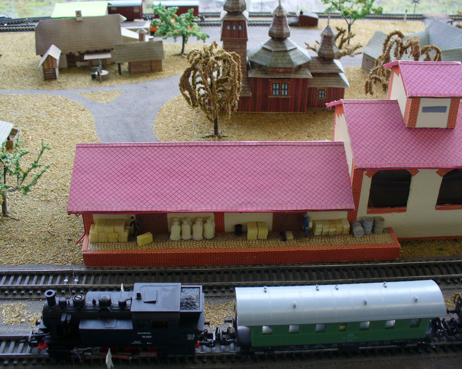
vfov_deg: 38.2
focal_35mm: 39
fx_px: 533
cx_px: 233
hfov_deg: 46.9
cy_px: 185
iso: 100
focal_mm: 6.1
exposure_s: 1/80
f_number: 2.8
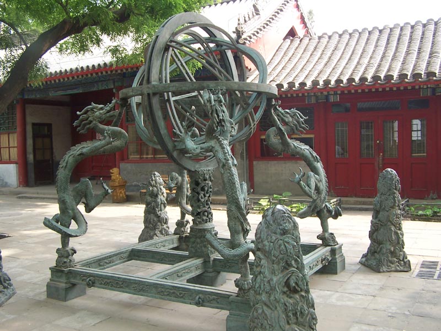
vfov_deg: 37.7
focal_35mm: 38
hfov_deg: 49.0
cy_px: 166
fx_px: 484
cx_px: 220
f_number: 2.8
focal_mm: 6.3
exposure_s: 1/90
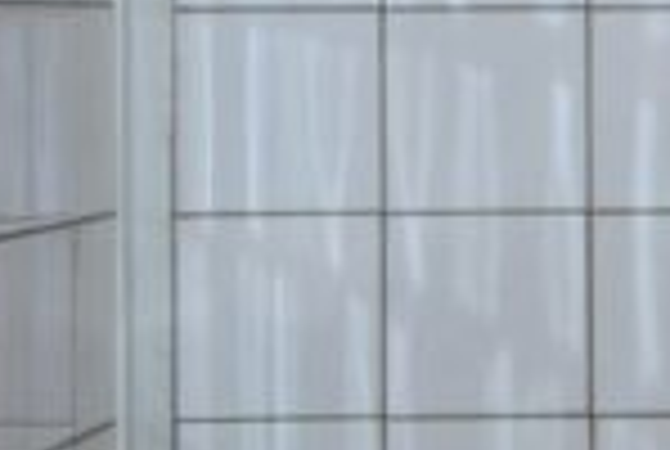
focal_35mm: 254
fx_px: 4737
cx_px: 1142
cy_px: 68
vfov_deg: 5.4
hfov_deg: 7.9
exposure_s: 1/60
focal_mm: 42
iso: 200
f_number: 4.8
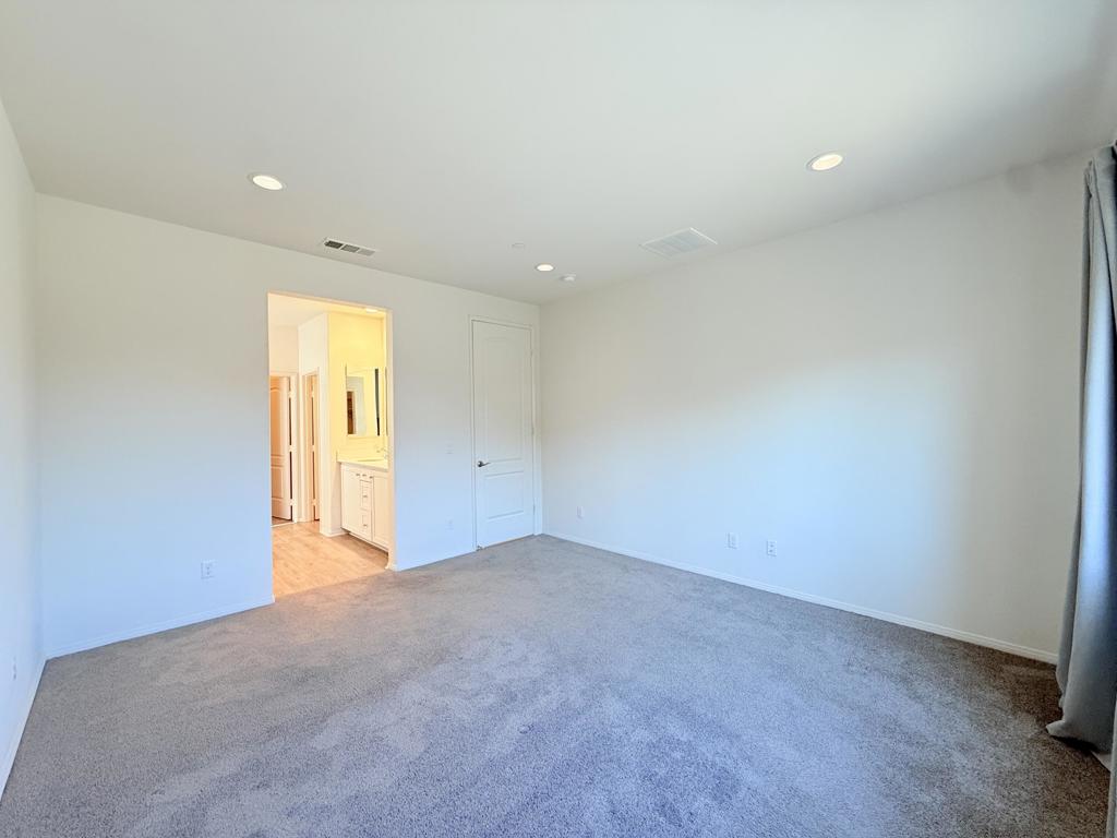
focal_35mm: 14
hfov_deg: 102.1
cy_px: 419
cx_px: 558
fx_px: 452
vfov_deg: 85.7
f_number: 2.2
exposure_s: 1/120
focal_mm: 2.22
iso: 125
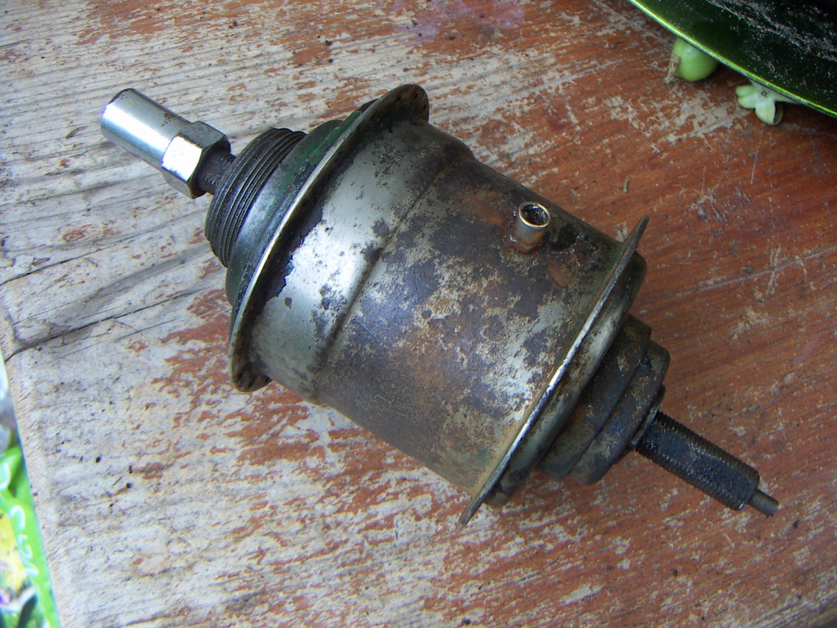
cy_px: 314
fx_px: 870
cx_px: 418
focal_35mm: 36
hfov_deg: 51.4
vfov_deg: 39.7
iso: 64
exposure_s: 1/50
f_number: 2.8
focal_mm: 4.7
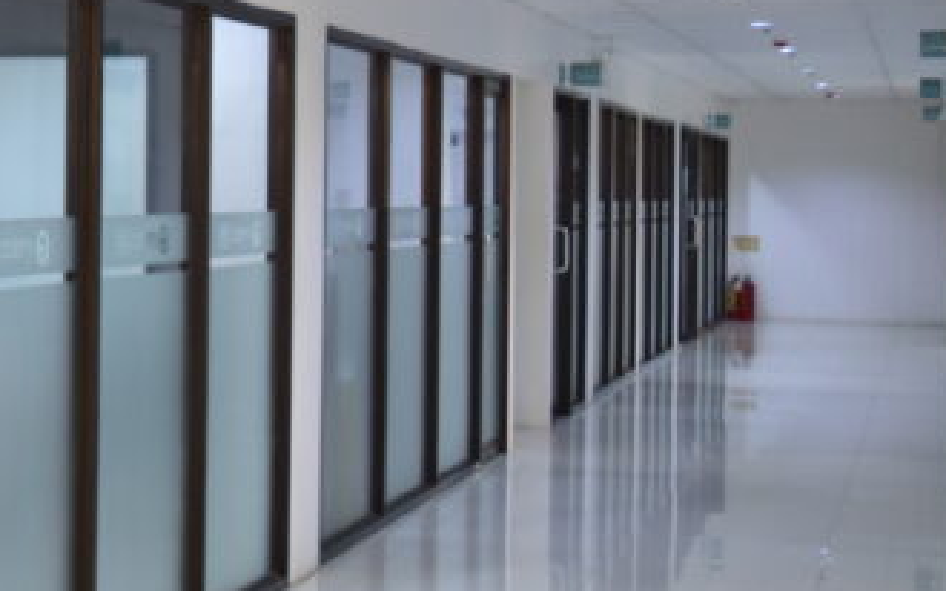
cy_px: 159
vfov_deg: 13.7
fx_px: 2448
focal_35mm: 95
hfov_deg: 20.4
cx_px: -212
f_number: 3.5
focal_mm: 20
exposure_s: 1/40
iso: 500
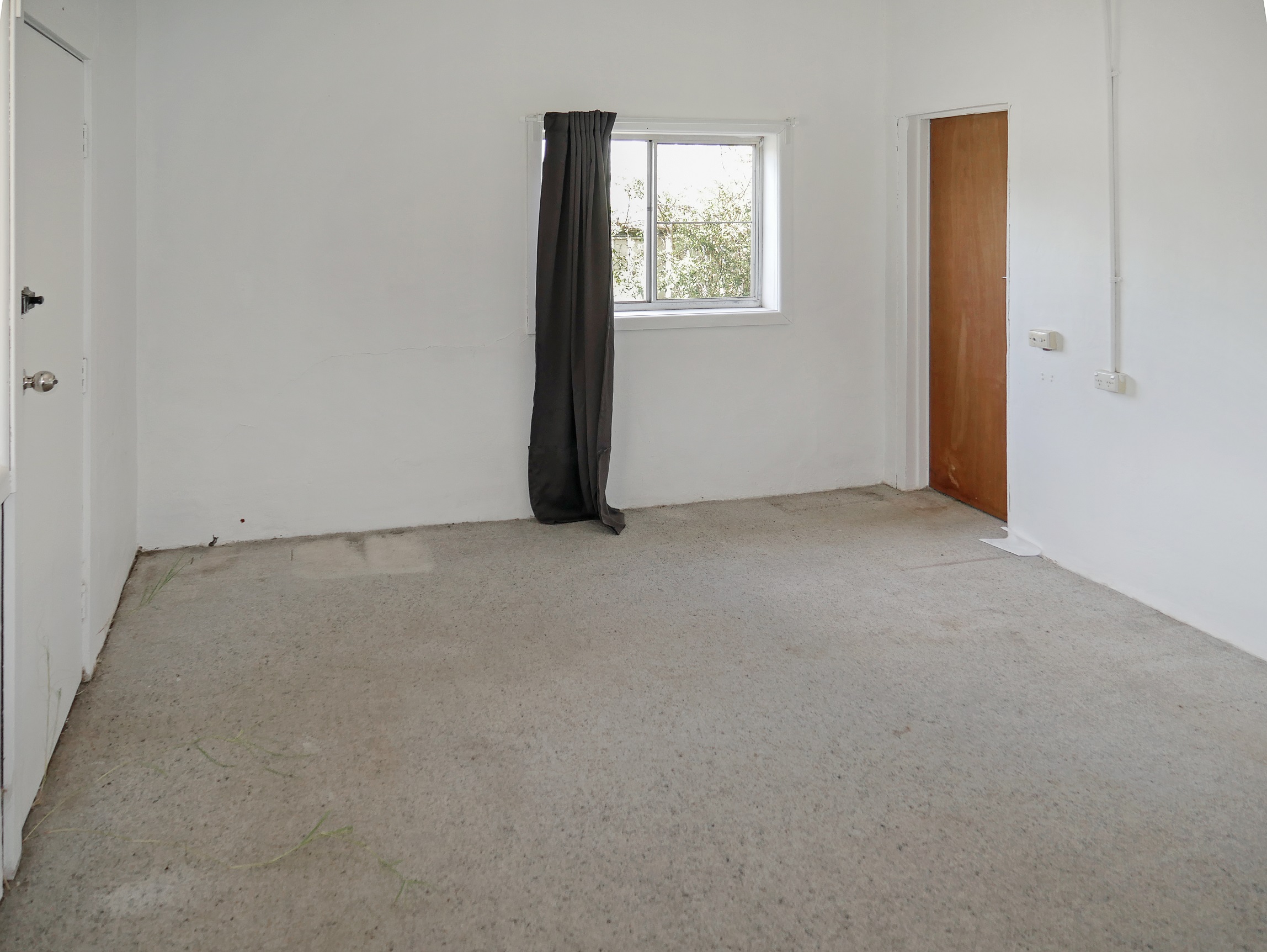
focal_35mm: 28
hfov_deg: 63.4
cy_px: 476
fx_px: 1025
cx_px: 634
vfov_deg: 49.8
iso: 200
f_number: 3.5
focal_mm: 14
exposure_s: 1/60
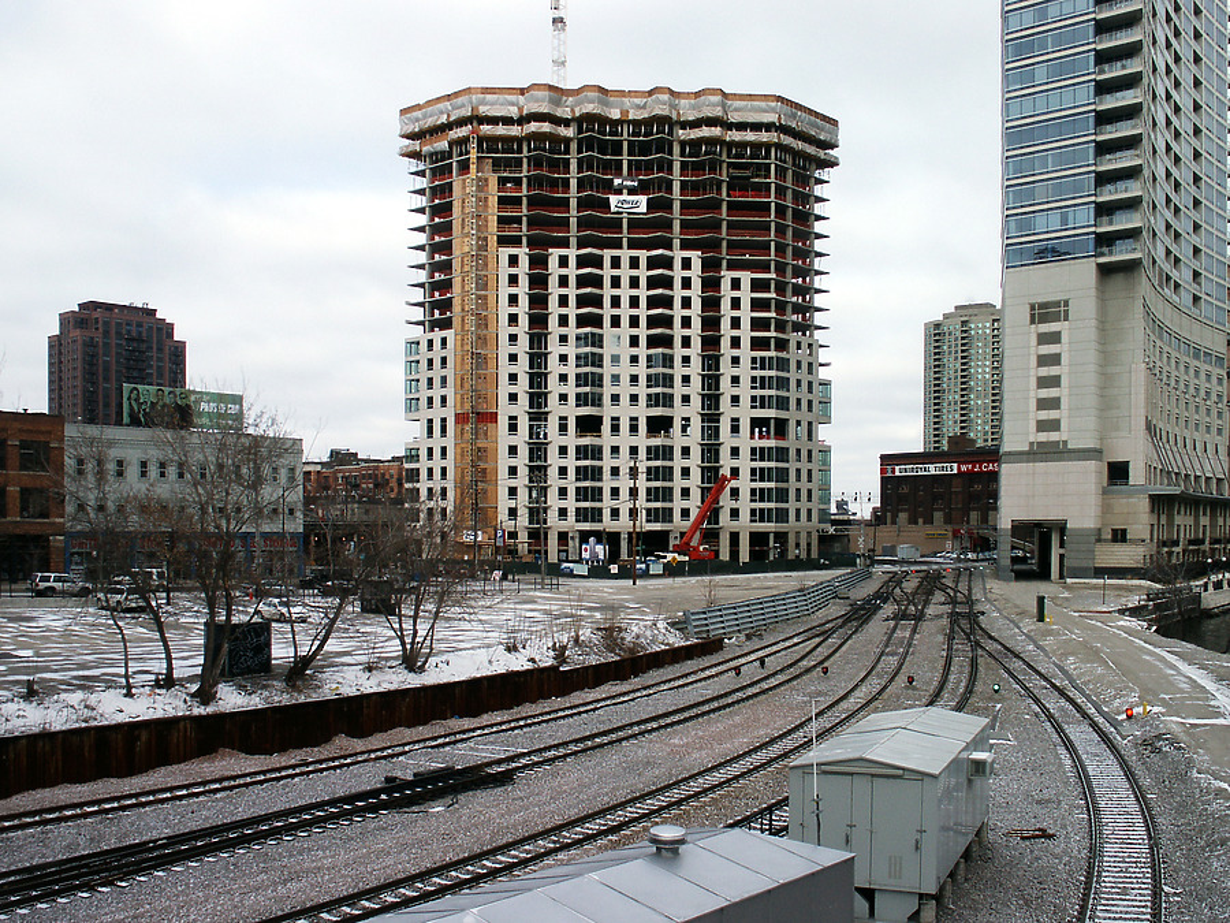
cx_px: 615
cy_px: 462
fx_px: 1244
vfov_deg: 40.7
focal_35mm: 35
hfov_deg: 52.6
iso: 64
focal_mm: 7.18
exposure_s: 1/180
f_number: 6.7
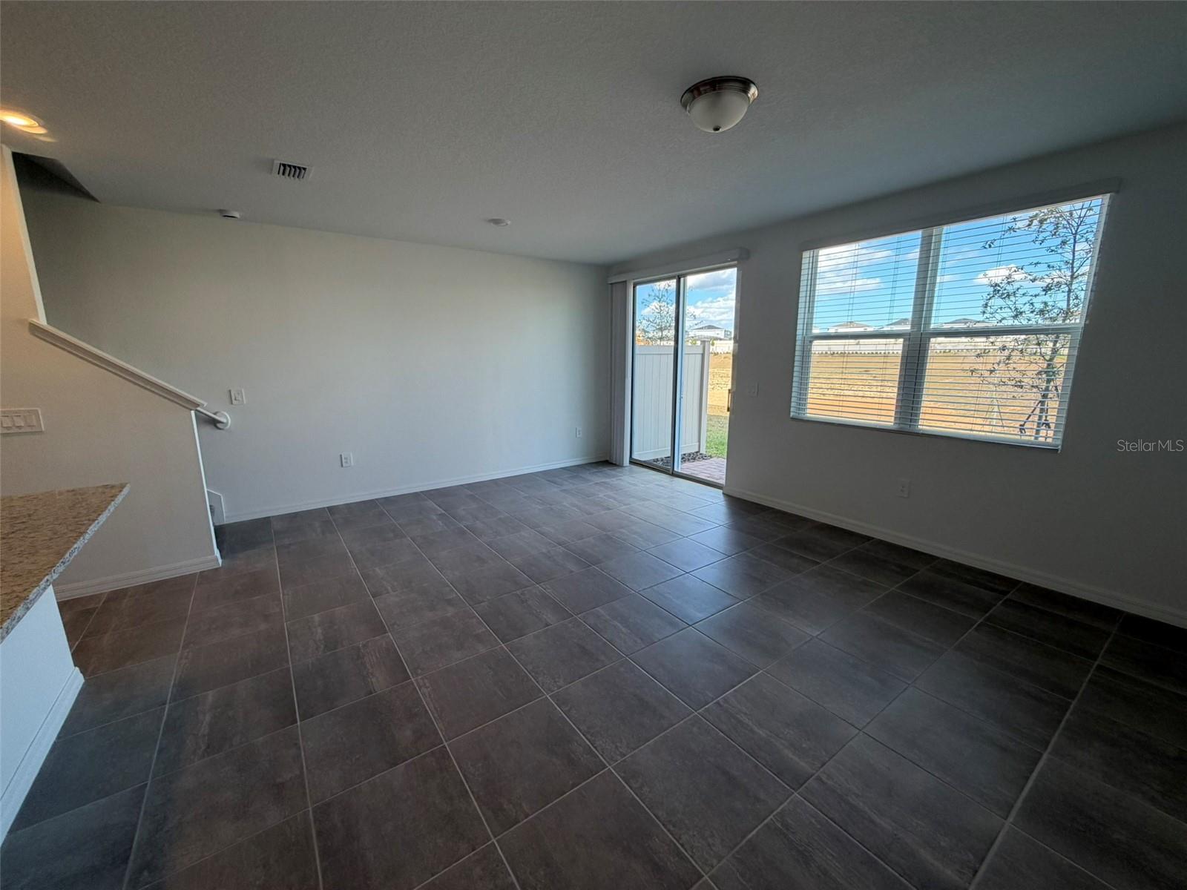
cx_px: 594
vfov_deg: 85.7
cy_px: 445
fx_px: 480
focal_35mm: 14
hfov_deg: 102.1
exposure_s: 1/121
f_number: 2.2
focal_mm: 2.22
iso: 50
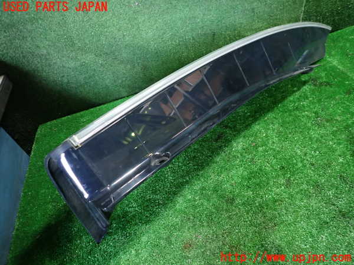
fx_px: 256
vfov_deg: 54.9
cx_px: 177
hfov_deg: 69.4
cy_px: 132
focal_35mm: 25
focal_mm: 4.5
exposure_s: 1/30
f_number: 2
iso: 320
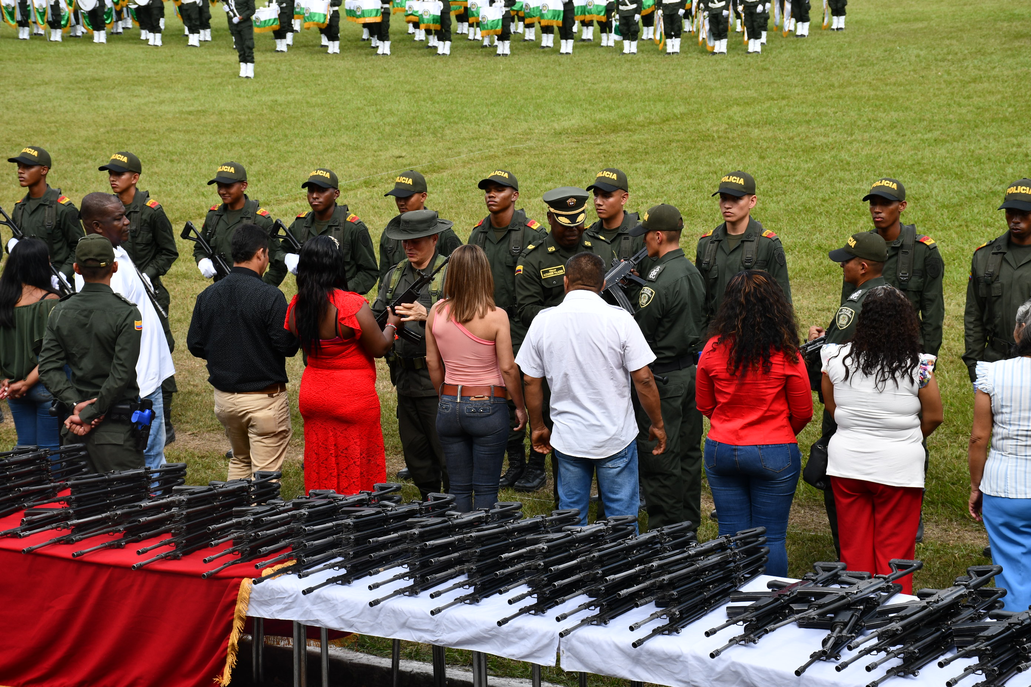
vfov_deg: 17.5
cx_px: 516
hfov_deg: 26.0
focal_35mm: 78
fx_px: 2234
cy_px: 344
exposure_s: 1/250
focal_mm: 52
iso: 160
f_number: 8
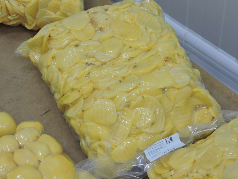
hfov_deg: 18.7
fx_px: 722
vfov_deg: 14.1
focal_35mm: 105
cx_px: 119
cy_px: 90
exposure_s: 1/40
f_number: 4.2
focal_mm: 18.7
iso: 400
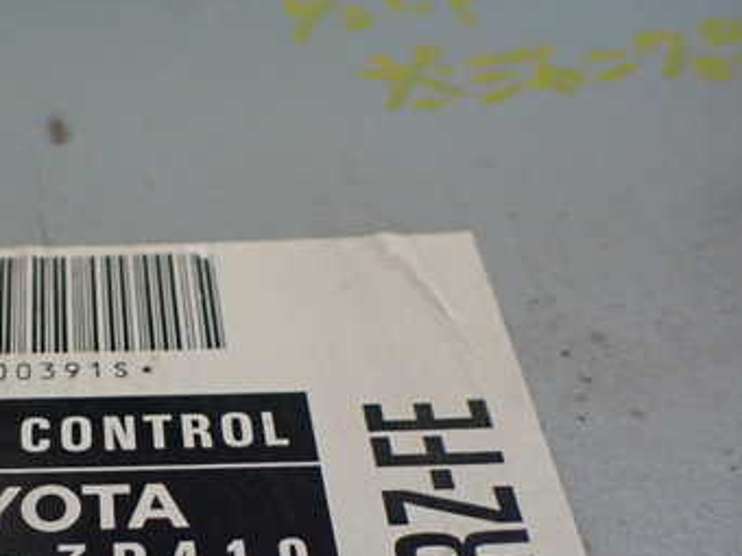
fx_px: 1136
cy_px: 484
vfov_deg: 26.7
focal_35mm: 53
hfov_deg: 34.4
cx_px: 94
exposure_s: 1/125
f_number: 2.3
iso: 640
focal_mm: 5.4
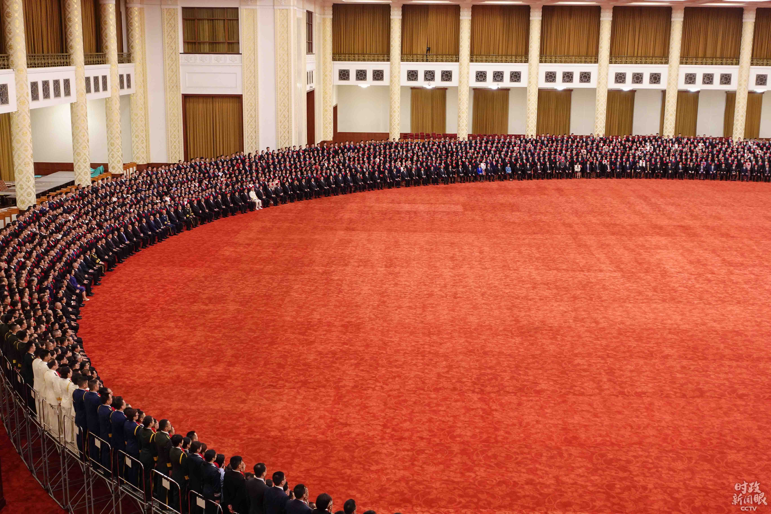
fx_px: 921
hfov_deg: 45.4
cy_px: 257
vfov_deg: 31.2
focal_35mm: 43
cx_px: 386
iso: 640
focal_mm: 16.29
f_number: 2.8
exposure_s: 1/50
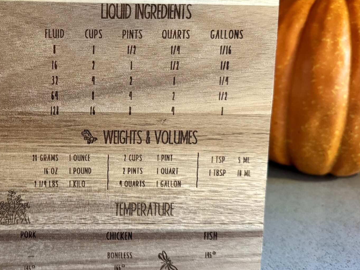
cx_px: 80
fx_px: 468
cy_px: 115
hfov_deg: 40.6
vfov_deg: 32.1
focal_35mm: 45
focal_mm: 6.76
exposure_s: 1/40
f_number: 1.78
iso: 1000
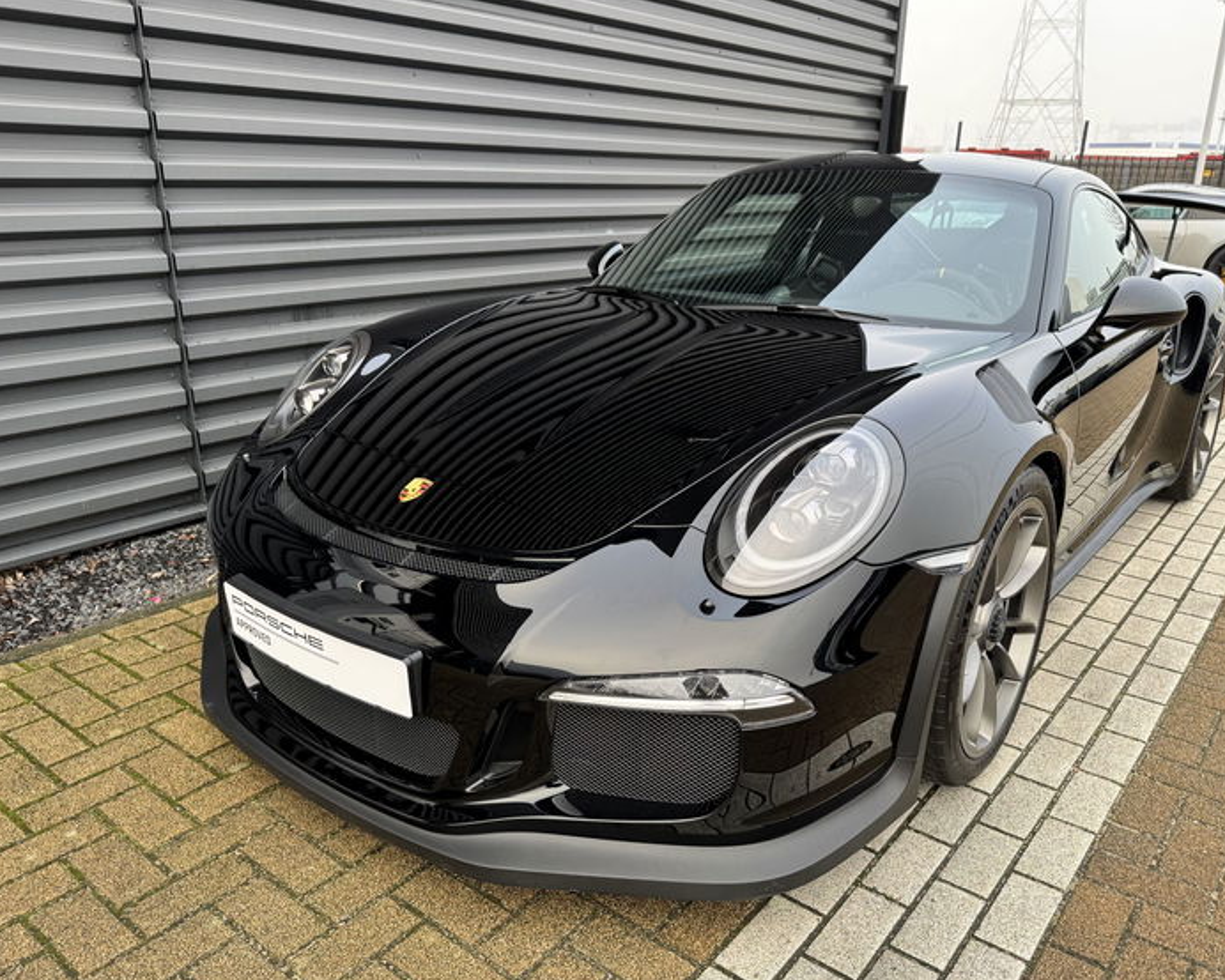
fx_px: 943
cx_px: 648
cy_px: 504
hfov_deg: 66.0
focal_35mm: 26
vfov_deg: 54.9
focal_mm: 6.76
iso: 64
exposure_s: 1/210
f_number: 1.78
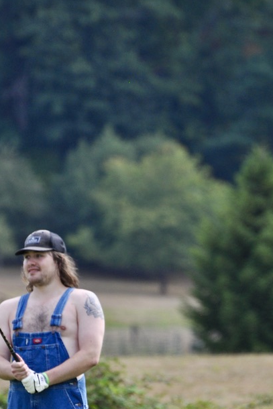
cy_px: 362
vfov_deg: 3.2
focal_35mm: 641
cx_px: 58
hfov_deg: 2.1
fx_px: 7287
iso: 400
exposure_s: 1/1000
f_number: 5.3
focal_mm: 240
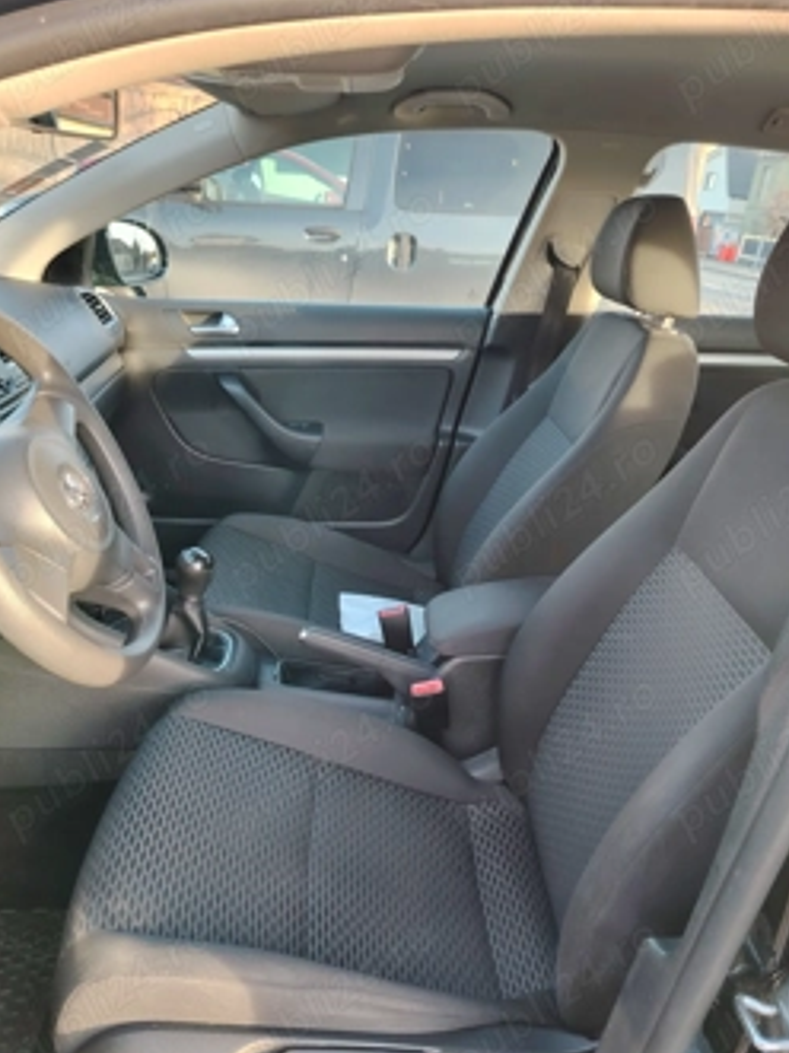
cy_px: 566
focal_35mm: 29
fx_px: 882
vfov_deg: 61.6
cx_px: 442
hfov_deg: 48.1
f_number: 1.75
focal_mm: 5.25
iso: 197
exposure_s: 1/50
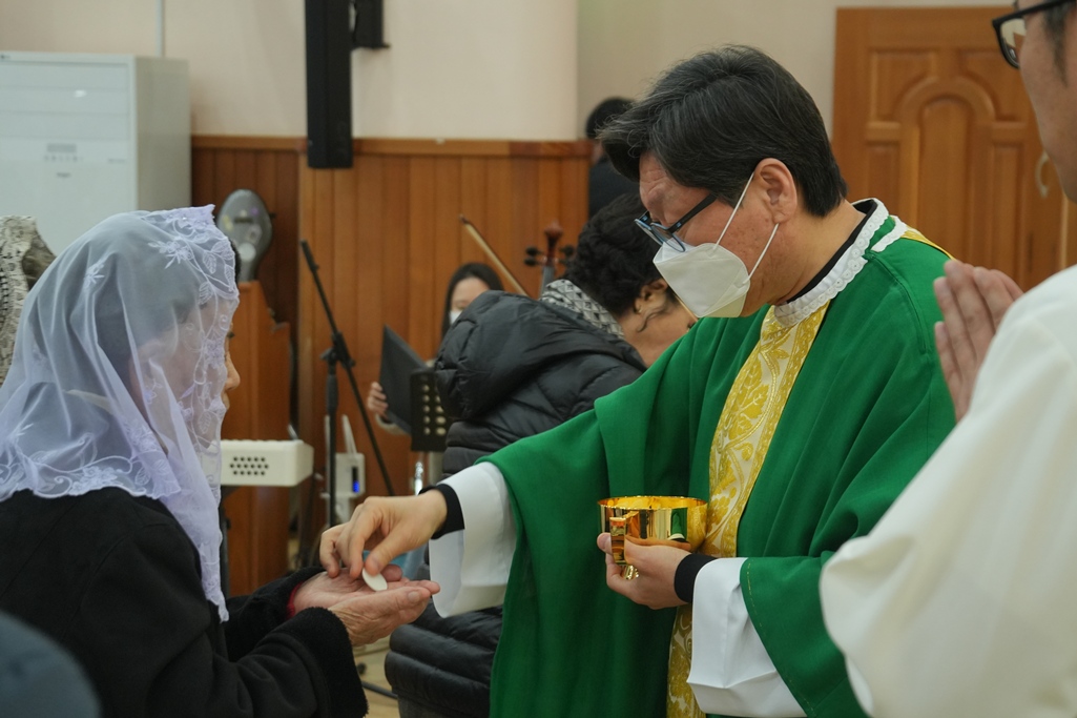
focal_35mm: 93
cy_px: 359
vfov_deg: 14.7
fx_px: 2782
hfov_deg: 21.9
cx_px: 538
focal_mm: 62
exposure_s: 1/60
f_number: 5.6
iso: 1250
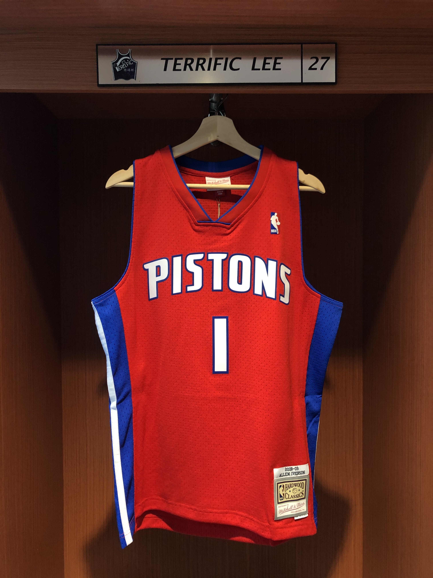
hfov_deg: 49.7
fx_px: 467
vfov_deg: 63.4
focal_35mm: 28
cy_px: 289
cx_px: 216
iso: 40
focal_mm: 3.99
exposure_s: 1/17
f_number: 1.8
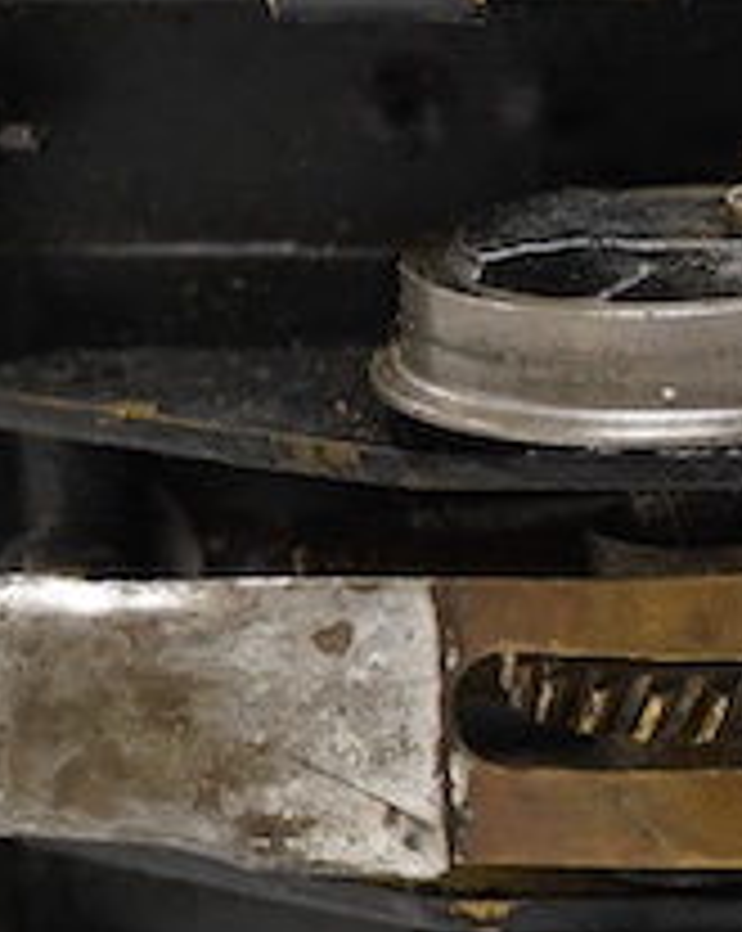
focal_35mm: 184
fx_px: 5062
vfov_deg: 10.5
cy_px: 653
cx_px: 1286
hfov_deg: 8.1
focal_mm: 30
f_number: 8
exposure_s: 1/125
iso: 1250
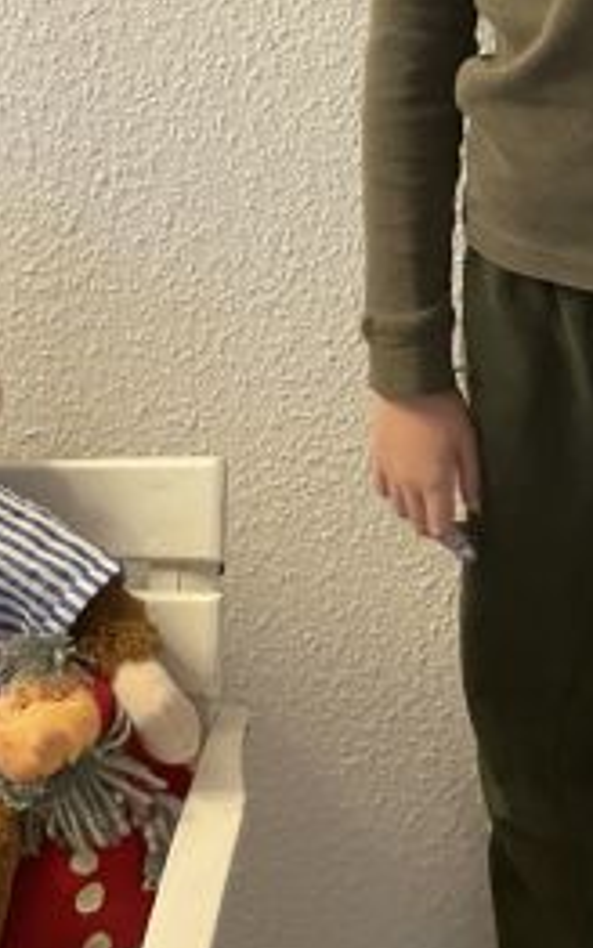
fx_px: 1627
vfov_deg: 29.2
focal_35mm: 63
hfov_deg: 19.6
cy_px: -109
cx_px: 691
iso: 400
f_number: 1.6
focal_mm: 4.2
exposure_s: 1/33
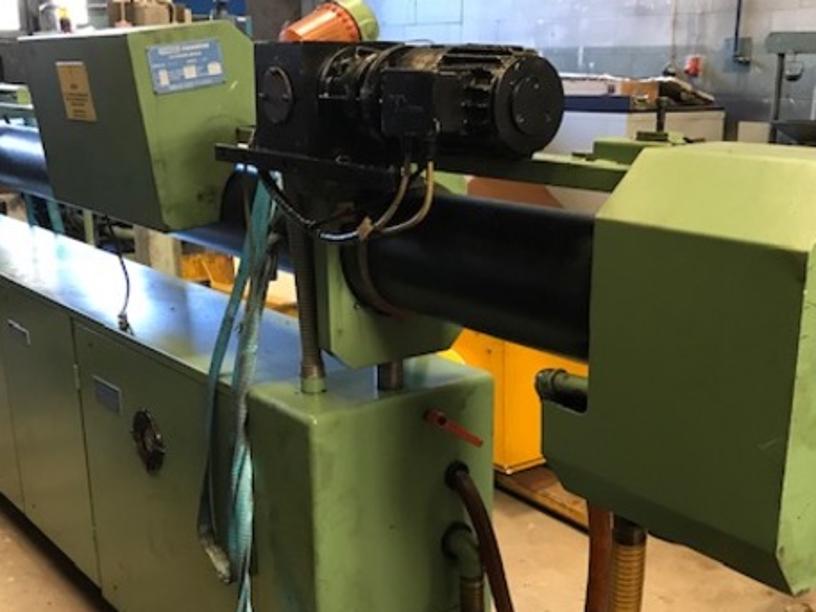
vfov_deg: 33.3
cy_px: 402
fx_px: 1014
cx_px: 442
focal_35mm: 43
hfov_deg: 43.8
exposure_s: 1/14
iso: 100
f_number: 1.8
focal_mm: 3.99
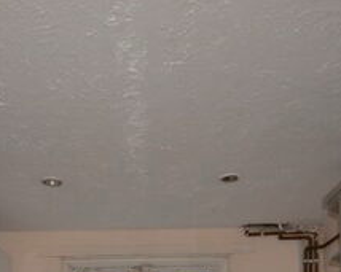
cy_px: 354
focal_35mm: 46
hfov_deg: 40.3
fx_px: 464
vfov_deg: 27.4
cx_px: 145
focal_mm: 10
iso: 800
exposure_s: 1/60
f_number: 4
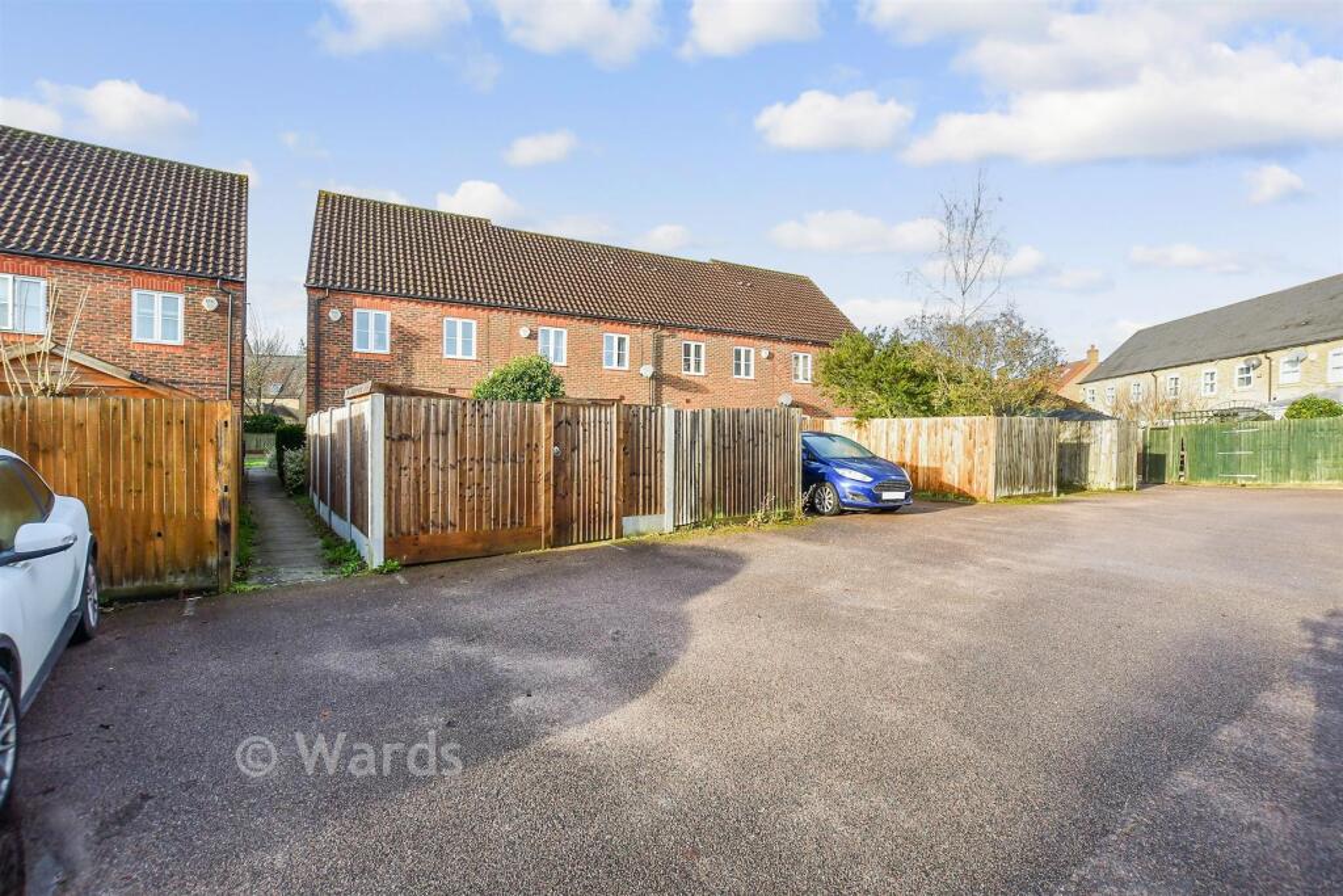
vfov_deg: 77.3
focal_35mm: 15
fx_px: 560
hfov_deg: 100.4
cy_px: 448
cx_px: 672
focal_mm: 10
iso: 320
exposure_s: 1/250
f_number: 8
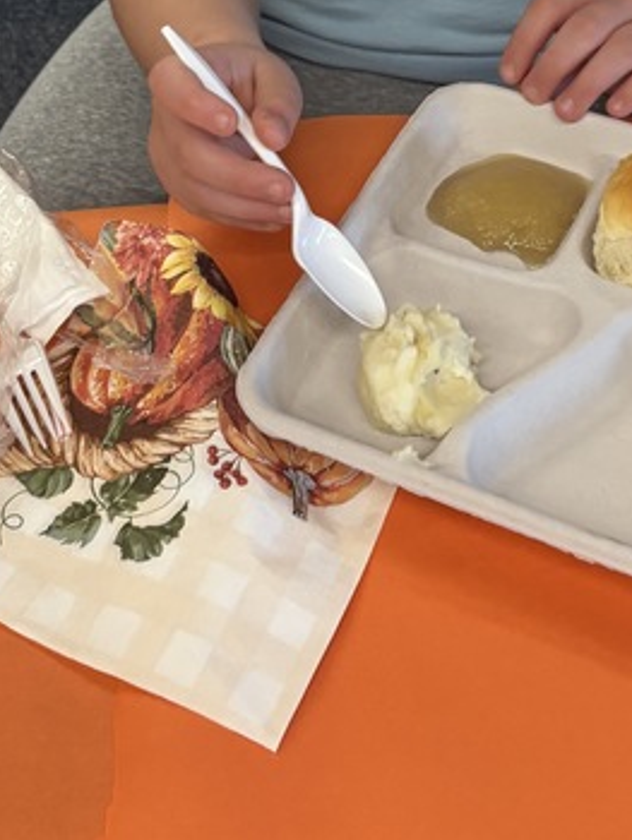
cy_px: -173
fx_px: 1848
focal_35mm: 76
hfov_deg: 19.4
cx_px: 324
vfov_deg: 23.4
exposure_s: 1/60
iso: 160
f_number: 1.6
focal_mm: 5.96
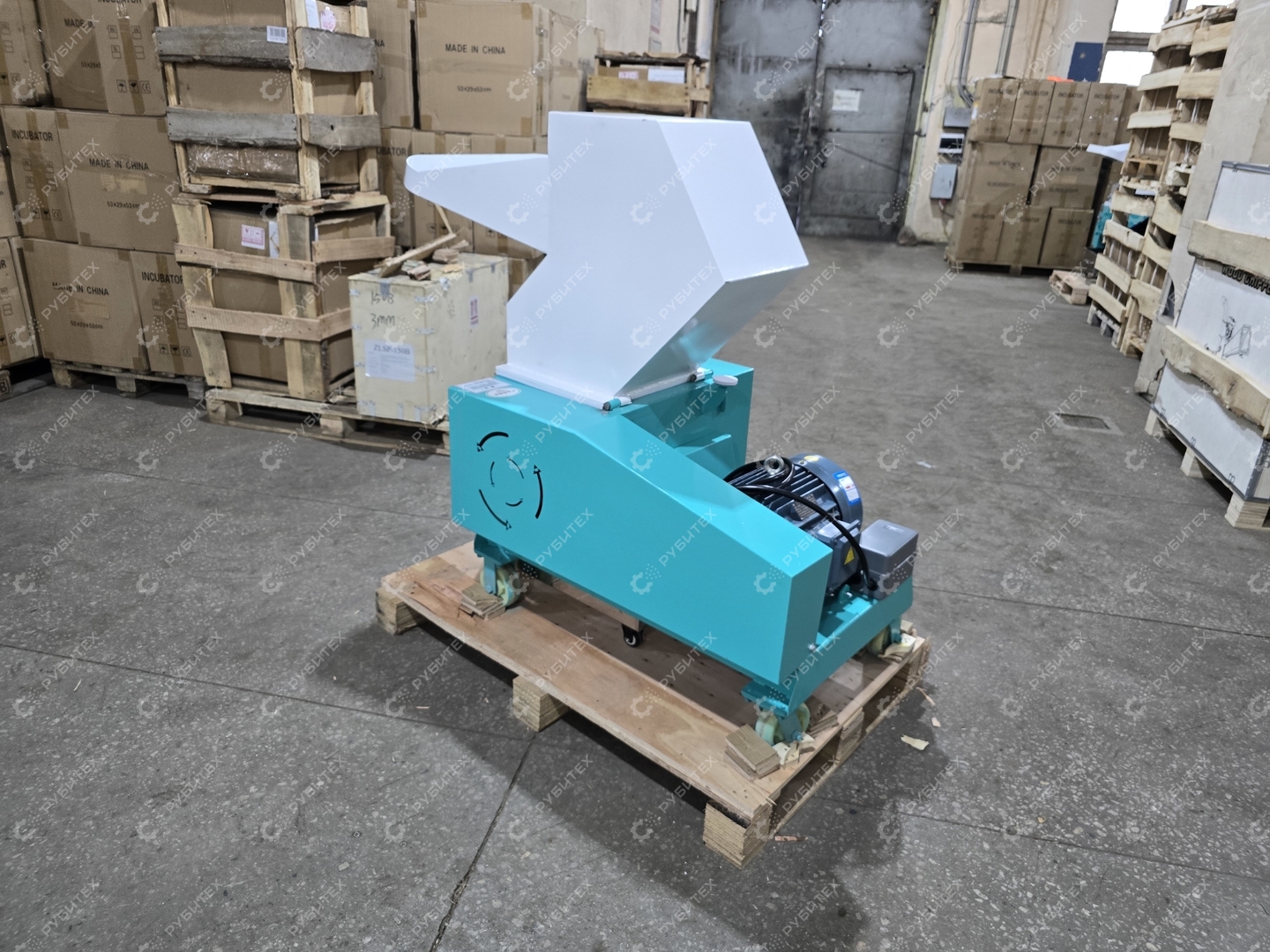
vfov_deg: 58.9
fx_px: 844
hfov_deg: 73.9
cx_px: 635
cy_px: 476
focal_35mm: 23
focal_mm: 6.3
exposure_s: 1/100
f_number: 1.7
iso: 250
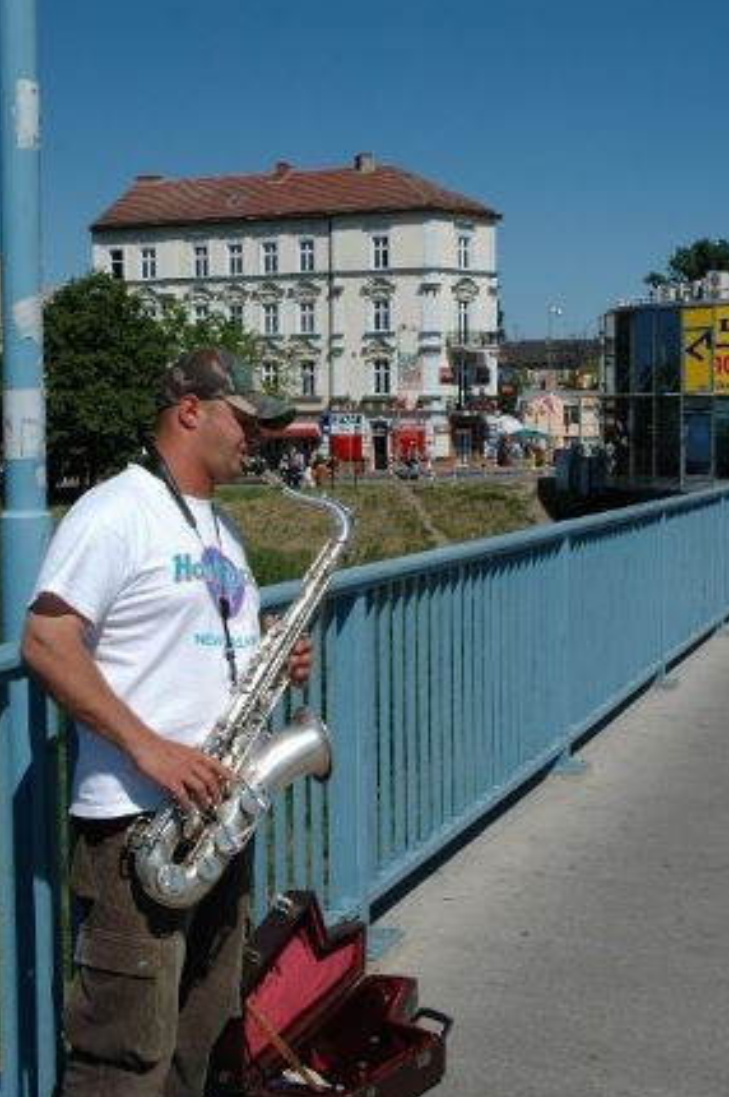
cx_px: 358
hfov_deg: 26.7
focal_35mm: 51
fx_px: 1539
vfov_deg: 39.2
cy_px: 503
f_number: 11
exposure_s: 1/500
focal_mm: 29
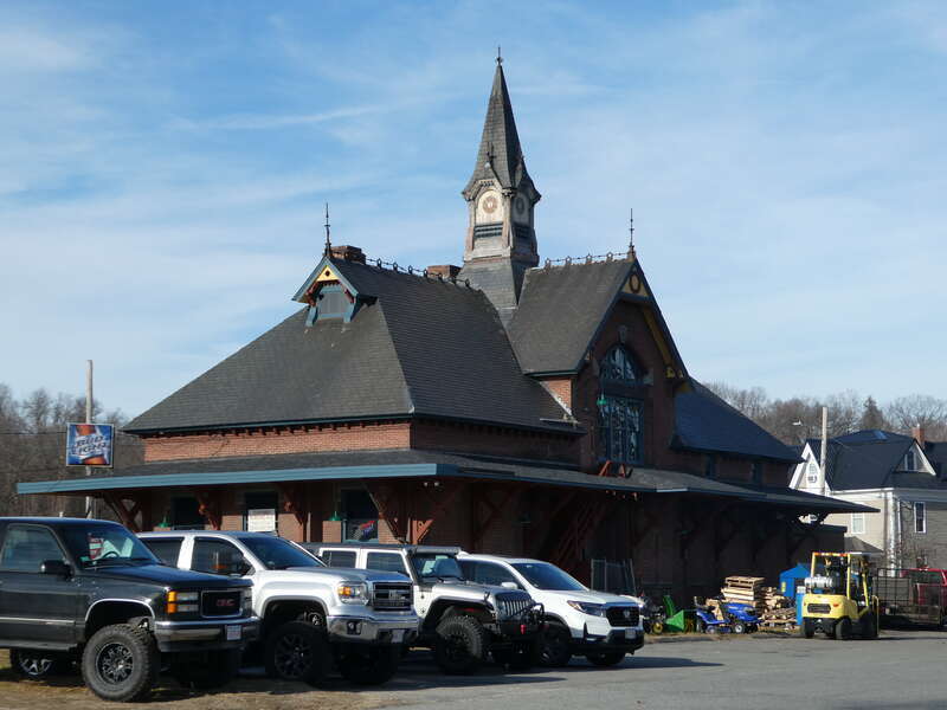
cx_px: 474
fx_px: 2161
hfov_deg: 24.7
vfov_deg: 18.7
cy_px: 355
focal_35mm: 79
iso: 80
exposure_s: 1/500
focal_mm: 14.1
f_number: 4.7
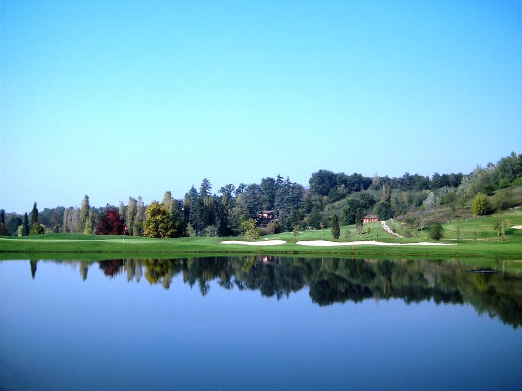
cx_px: 261
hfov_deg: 40.4
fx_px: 708
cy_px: 196
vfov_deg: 30.9
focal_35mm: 47
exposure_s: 1/800
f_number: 3.4
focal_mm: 8.3
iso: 100
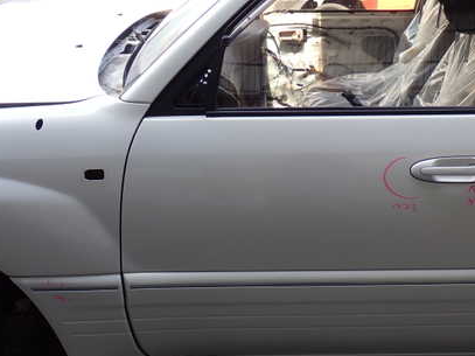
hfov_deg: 33.8
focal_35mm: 56
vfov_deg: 26.0
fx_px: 768
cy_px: 141
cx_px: 343
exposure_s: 1/100
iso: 100
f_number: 3.5
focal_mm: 6.83
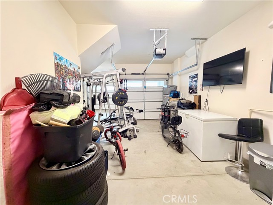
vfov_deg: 85.7
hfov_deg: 102.1
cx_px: 136
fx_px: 110
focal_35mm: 14
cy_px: 102
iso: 640
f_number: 2.2
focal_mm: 2.22
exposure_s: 1/60
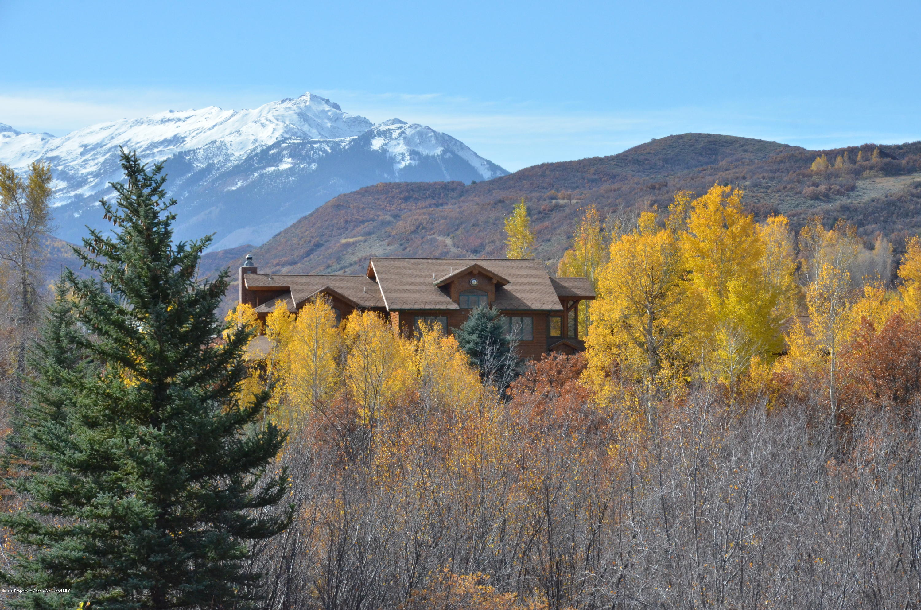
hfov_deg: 15.2
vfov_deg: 10.1
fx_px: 3447
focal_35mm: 135
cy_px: 305
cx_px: 460
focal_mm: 90
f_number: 14
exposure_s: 1/1600
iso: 1600
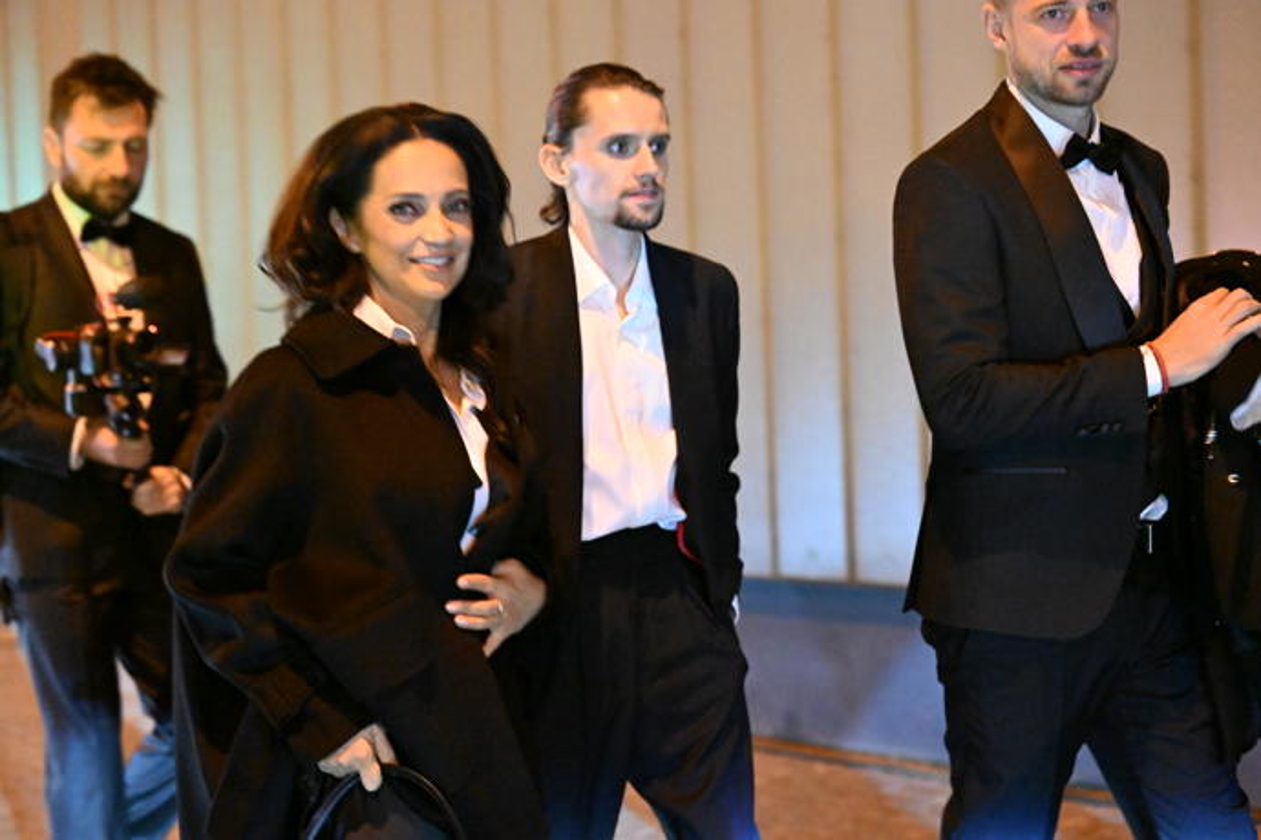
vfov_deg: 19.5
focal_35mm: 70
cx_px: 630
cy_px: 420
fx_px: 2452
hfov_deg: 28.8
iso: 20000
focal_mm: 70
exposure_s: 1/60
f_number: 3.2
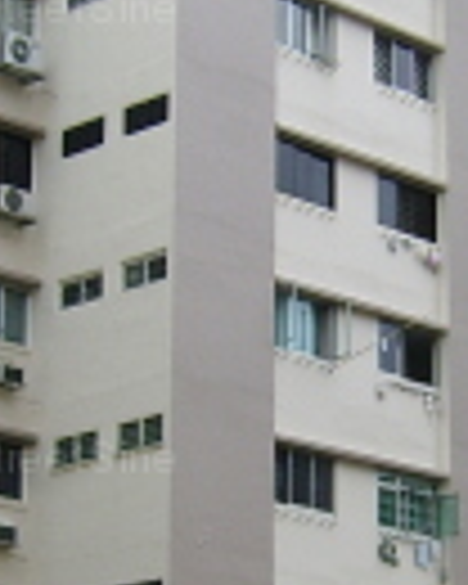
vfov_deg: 13.2
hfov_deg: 10.6
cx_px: 252
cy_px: 464
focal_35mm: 145
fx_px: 2510
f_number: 2.8
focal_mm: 5.95
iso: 50
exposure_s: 1/162
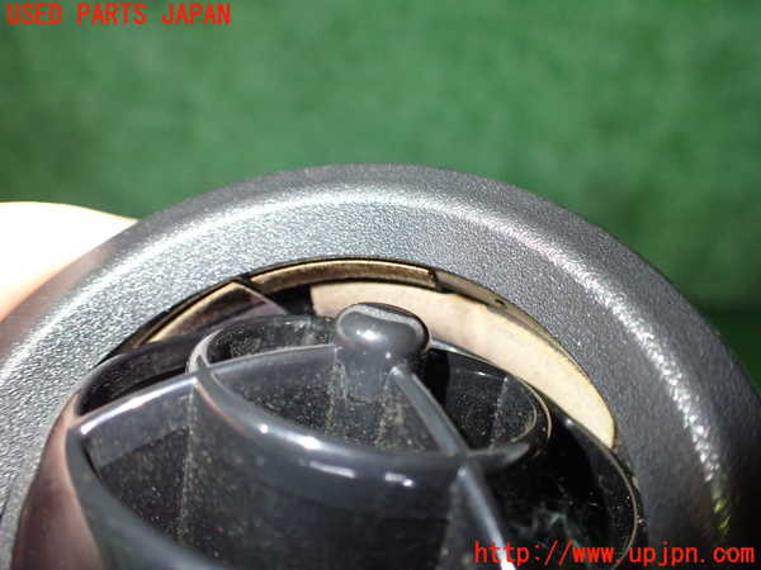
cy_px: 285
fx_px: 660
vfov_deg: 46.8
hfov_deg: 60.0
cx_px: 380
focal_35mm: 30
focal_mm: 5.4
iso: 800
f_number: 2.3
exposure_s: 1/80
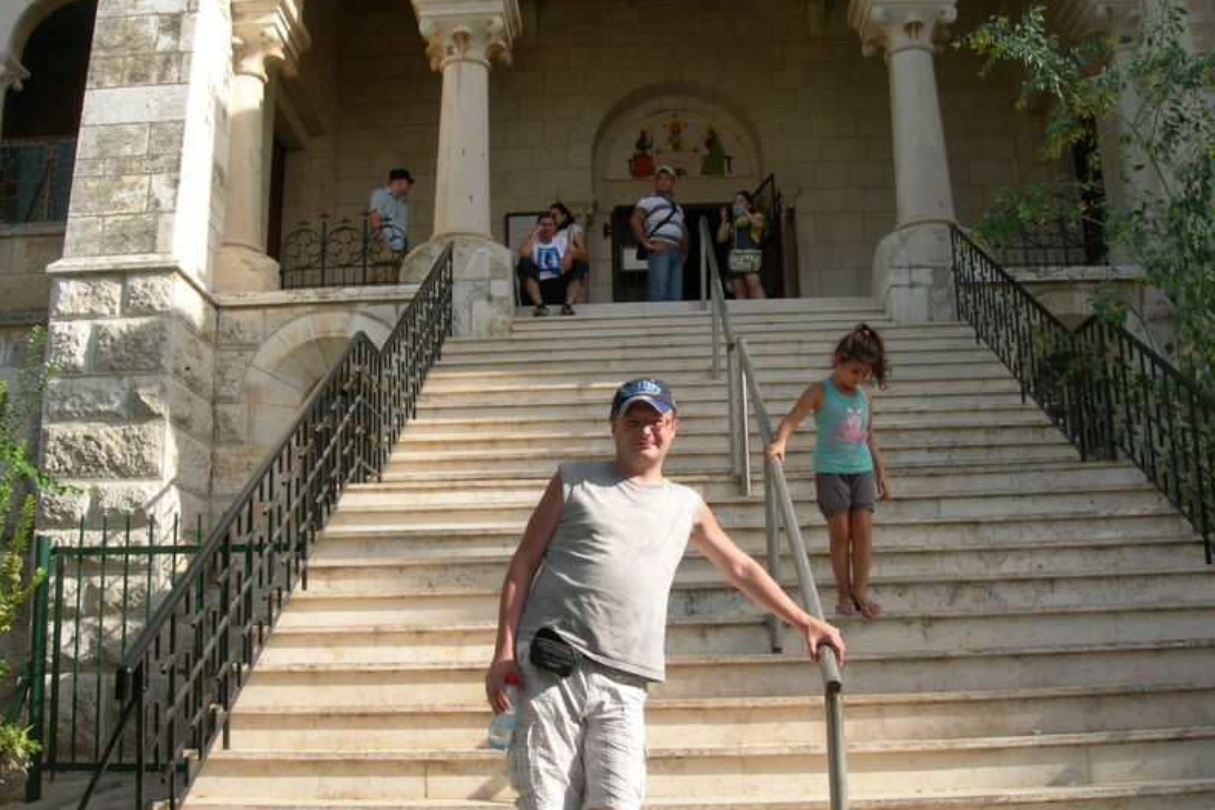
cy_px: 423
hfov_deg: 48.4
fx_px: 1350
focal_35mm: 40
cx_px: 614
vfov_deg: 33.4
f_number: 4.8
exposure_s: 1/314
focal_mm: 7.8
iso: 50
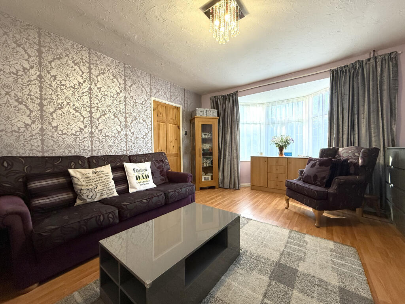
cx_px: 202
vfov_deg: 85.7
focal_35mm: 14
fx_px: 164
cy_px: 152
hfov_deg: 102.1
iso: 250
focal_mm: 2.22
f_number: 2.2
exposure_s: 1/100
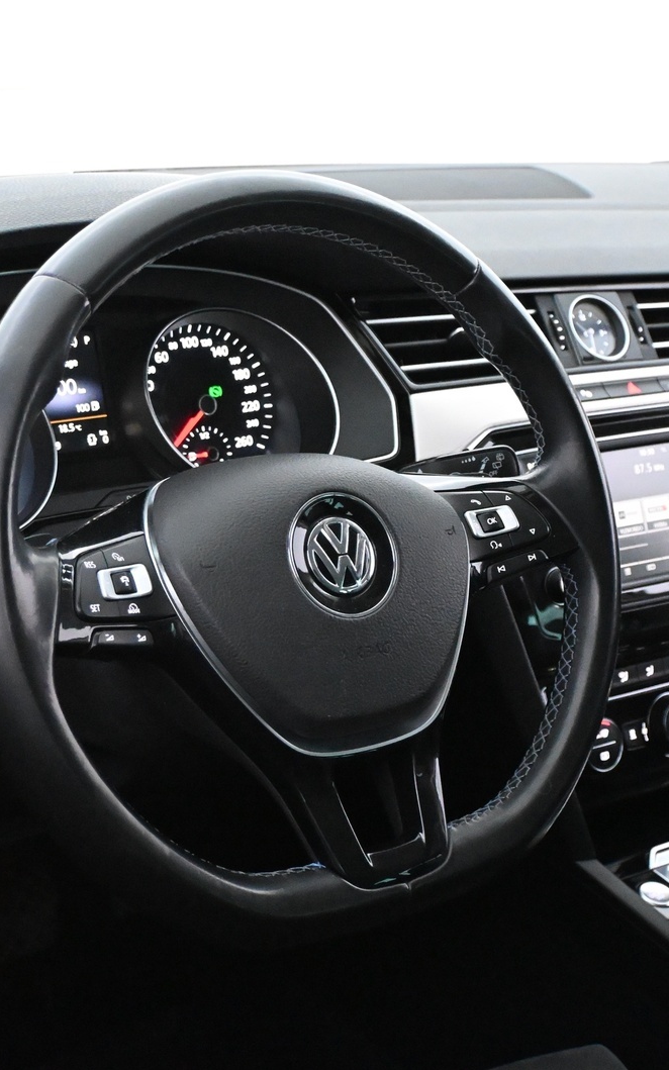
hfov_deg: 24.1
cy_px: 528
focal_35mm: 54
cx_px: 315
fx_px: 1569
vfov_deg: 37.7
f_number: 4.2
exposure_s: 1/60
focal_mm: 23
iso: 9000
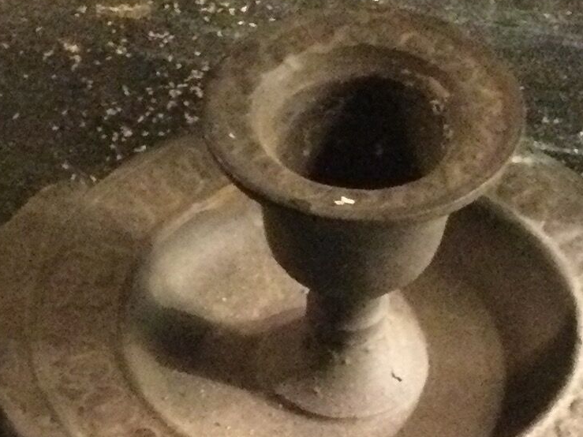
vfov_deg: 10.6
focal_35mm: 137
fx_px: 2307
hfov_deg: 14.3
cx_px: 105
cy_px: 563
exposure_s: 1/17
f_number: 2.4
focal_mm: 3.3
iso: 800
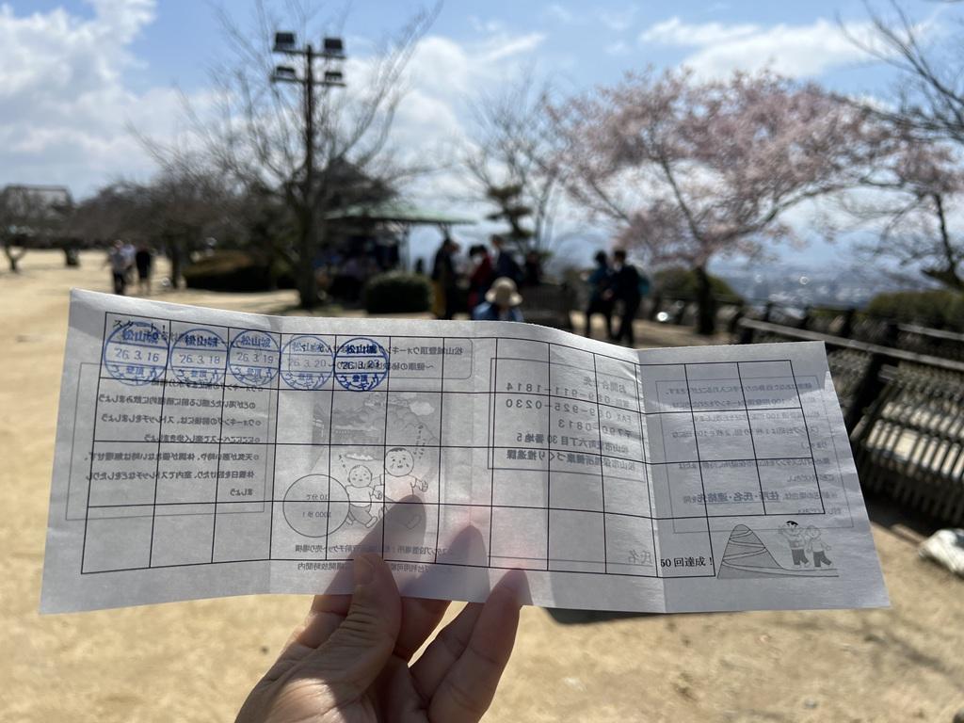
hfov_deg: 67.3
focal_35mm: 26
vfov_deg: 53.1
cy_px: 362
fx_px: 724
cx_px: 482
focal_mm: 5.7
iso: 50
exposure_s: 1/7463
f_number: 1.5
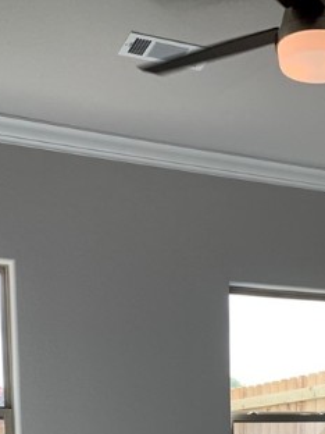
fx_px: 801
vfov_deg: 26.8
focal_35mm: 64
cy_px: 522
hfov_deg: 22.6
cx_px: 268
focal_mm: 4.25
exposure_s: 1/142
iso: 25
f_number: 1.8
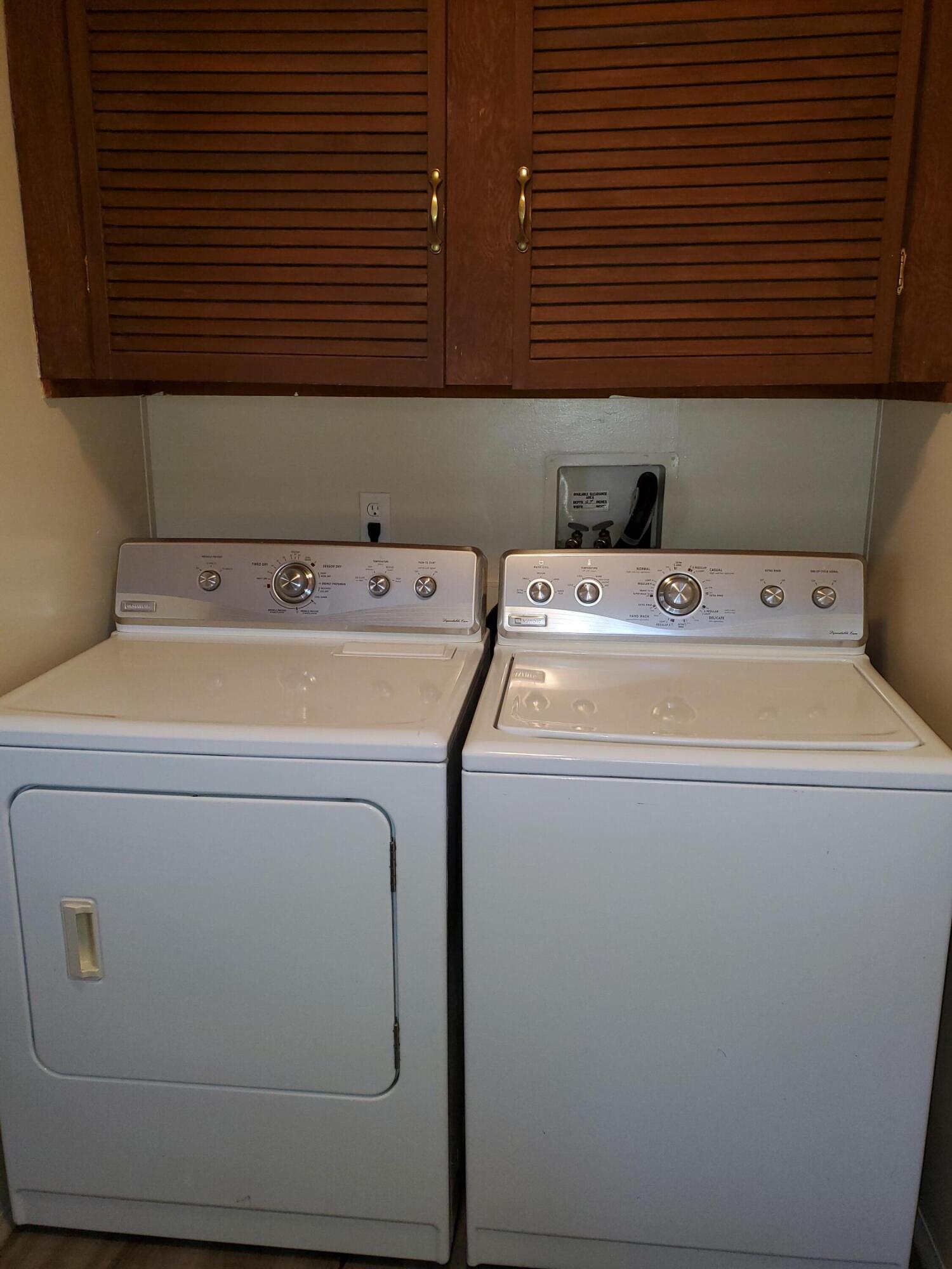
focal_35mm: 26
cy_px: 634
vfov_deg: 67.3
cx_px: 476
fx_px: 953
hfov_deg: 53.1
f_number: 2.4
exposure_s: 1/60
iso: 125
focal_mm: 4.3
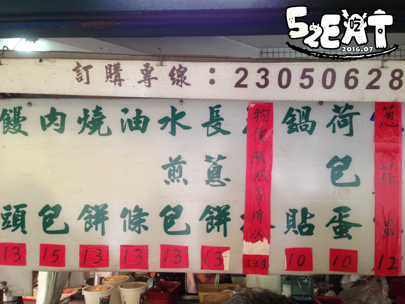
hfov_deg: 55.4
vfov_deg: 42.9
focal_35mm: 33
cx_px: 202
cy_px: 152
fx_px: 386
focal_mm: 4.12
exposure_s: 1/20
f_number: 2.4
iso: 64
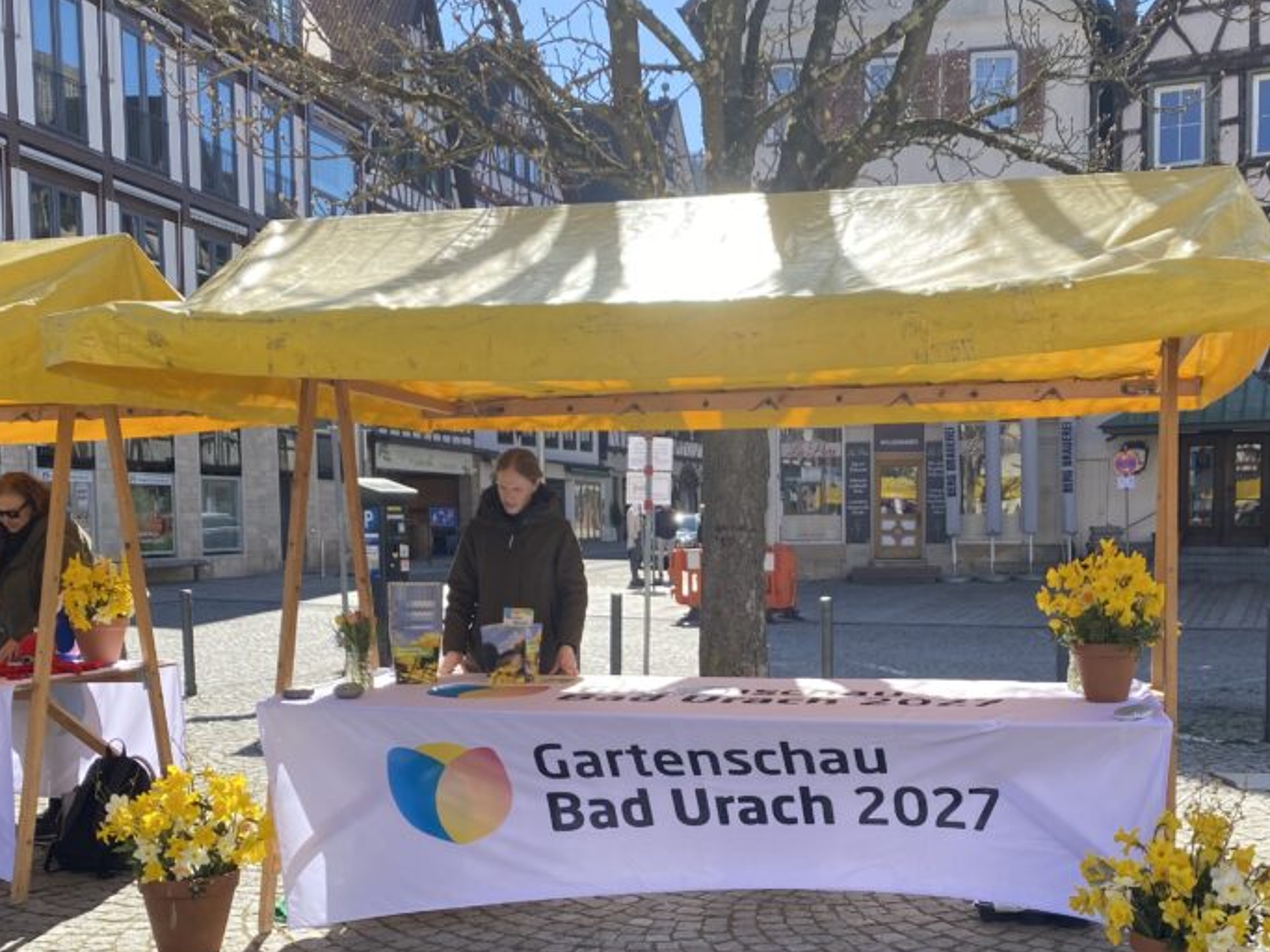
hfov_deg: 47.6
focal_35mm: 39
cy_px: 647
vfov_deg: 36.4
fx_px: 1431
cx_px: 757
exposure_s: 1/1218
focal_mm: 4.25
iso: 32
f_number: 1.8
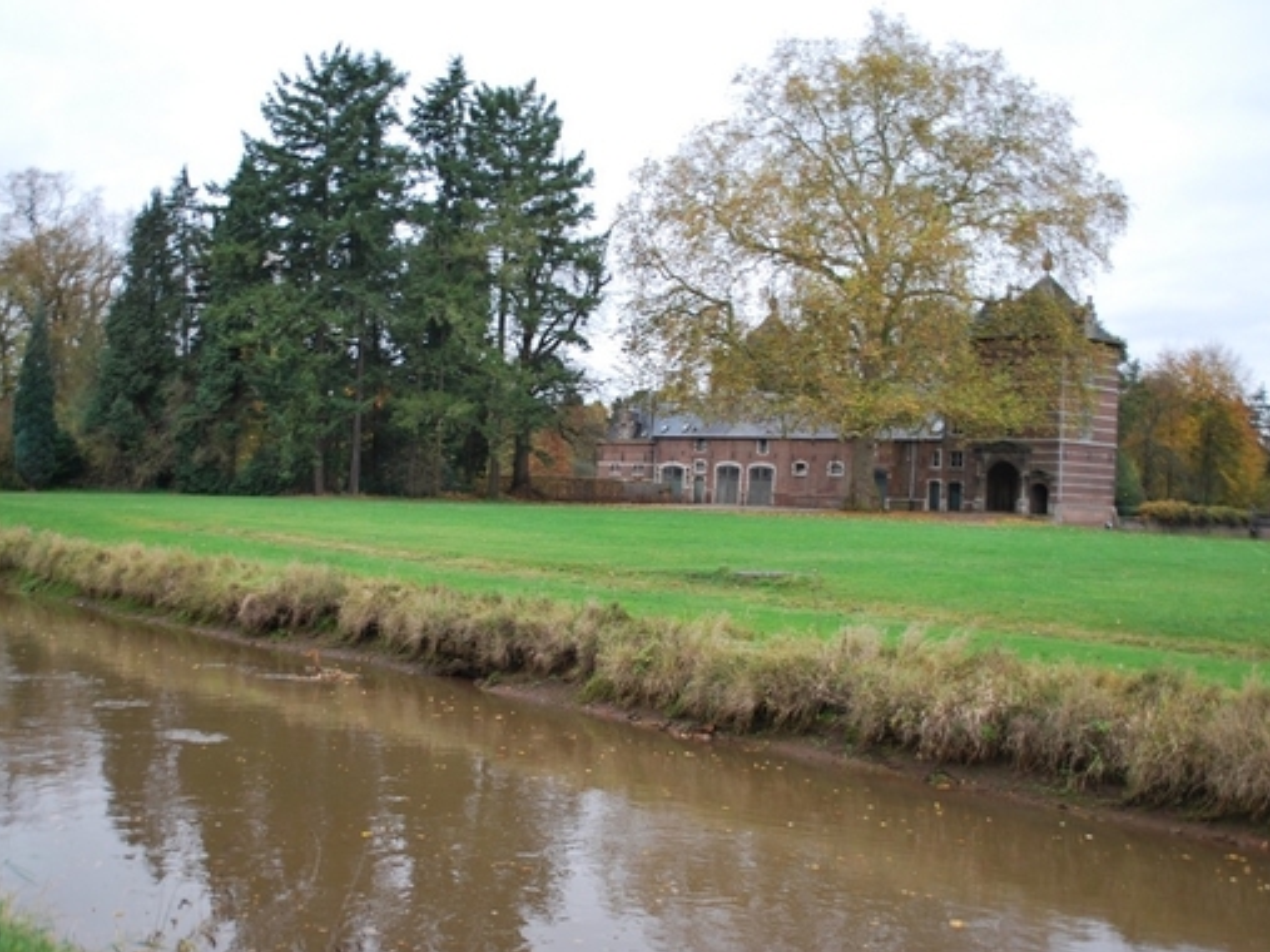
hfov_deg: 45.7
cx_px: 581
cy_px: 477
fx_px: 1504
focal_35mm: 41
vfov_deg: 35.1
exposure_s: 1/50
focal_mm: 24
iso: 200
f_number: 4.2
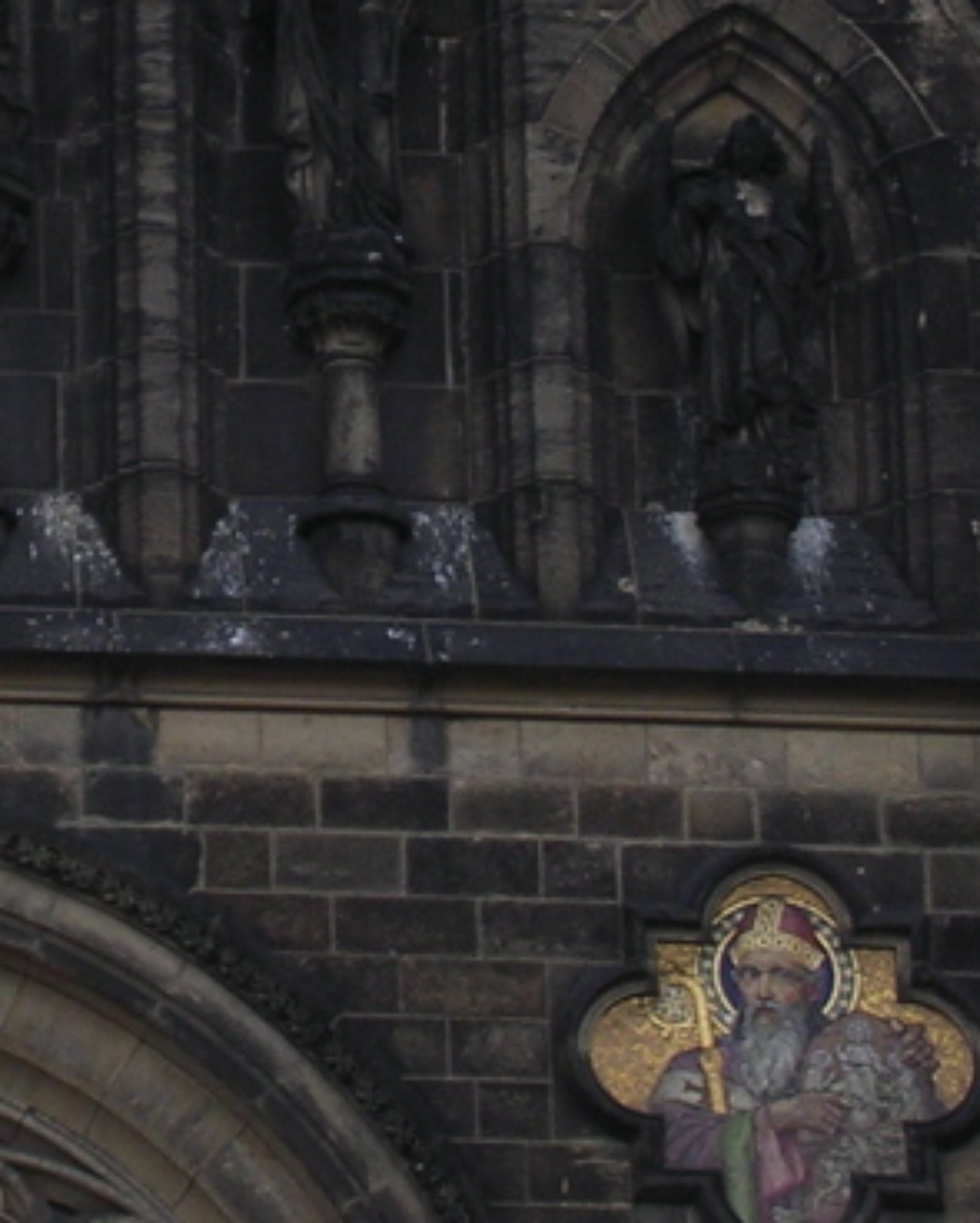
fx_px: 11298
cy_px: 7
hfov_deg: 4.9
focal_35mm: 312
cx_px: -233
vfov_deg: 6.2
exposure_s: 1/115
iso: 100
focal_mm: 17.4
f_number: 4.9
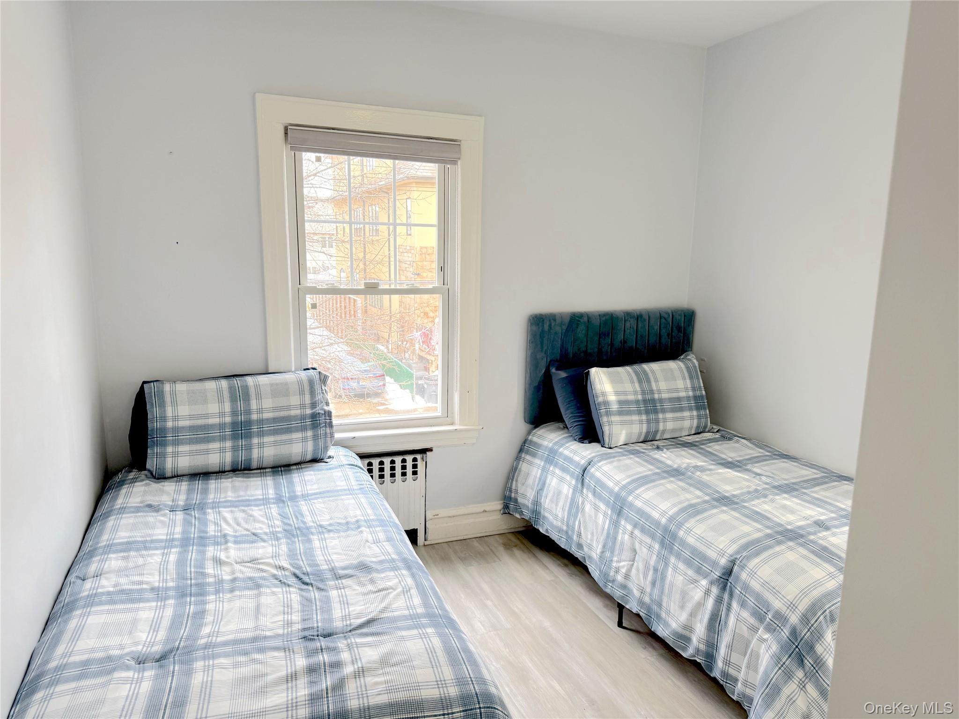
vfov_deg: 56.8
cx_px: 480
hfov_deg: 71.6
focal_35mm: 24
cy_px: 360
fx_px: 665
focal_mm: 6.76
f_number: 1.78
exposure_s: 1/121
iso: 100
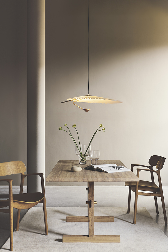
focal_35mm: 50
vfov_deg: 39.6
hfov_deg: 27.0
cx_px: 84
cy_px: 126
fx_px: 350
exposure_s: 2.5
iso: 160
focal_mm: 50
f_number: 8
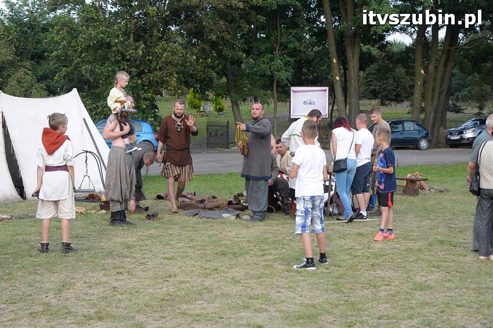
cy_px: 164
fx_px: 944
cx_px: 246
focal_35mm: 69
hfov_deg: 29.3
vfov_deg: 19.7
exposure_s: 1/400
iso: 800
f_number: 10
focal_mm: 46
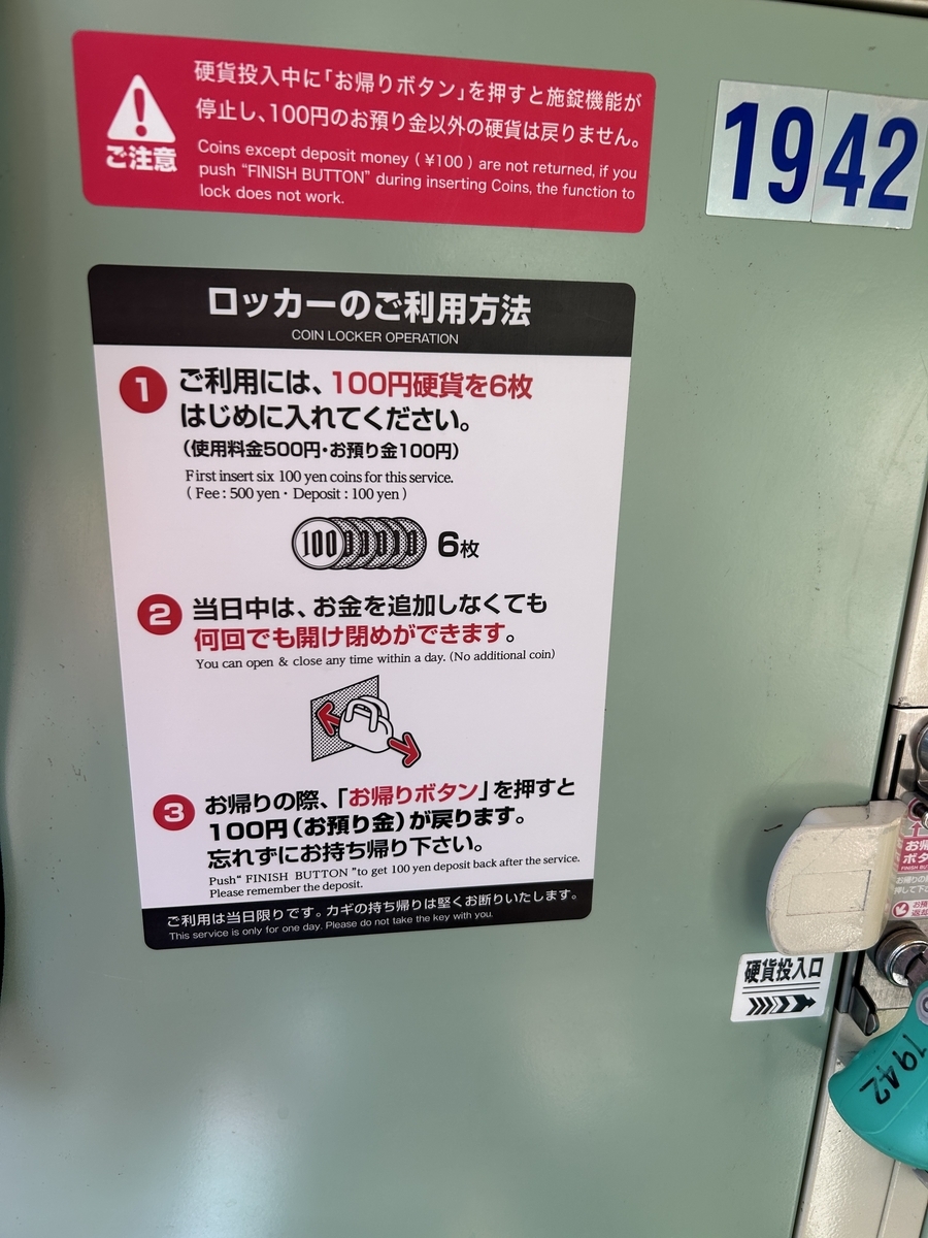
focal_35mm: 26
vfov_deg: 67.3
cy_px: 619
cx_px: 464
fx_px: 929
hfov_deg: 53.1
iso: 50
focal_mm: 5.7
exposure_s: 1/604
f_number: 1.5
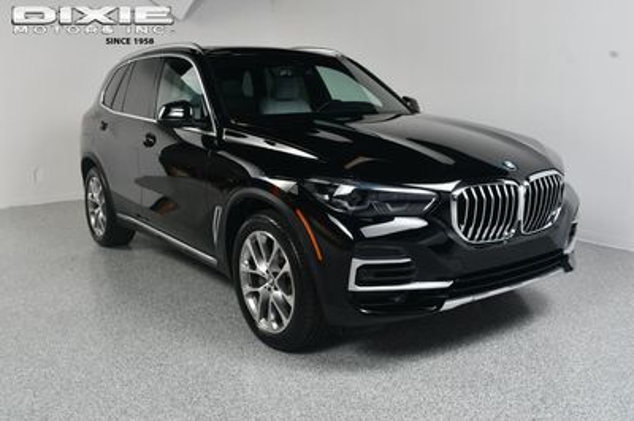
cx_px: 317
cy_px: 210
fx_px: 598
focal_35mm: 34
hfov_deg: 55.8
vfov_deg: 38.8
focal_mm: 23
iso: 100
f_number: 10
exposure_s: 1/160
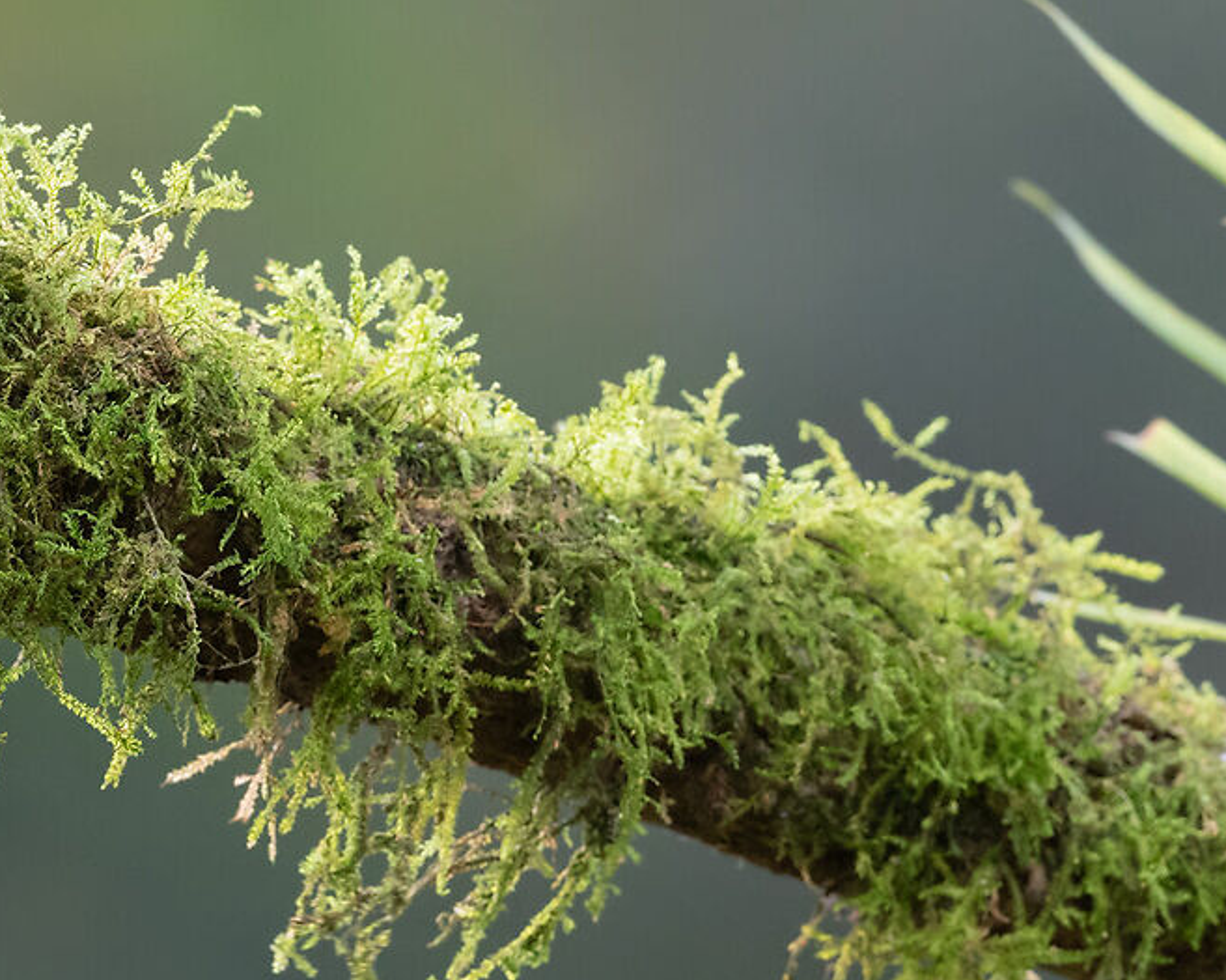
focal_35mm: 1372
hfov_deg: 1.4
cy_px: -463
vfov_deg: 1.1
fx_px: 49761
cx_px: -216
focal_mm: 400
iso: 1400
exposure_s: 1/320
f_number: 8
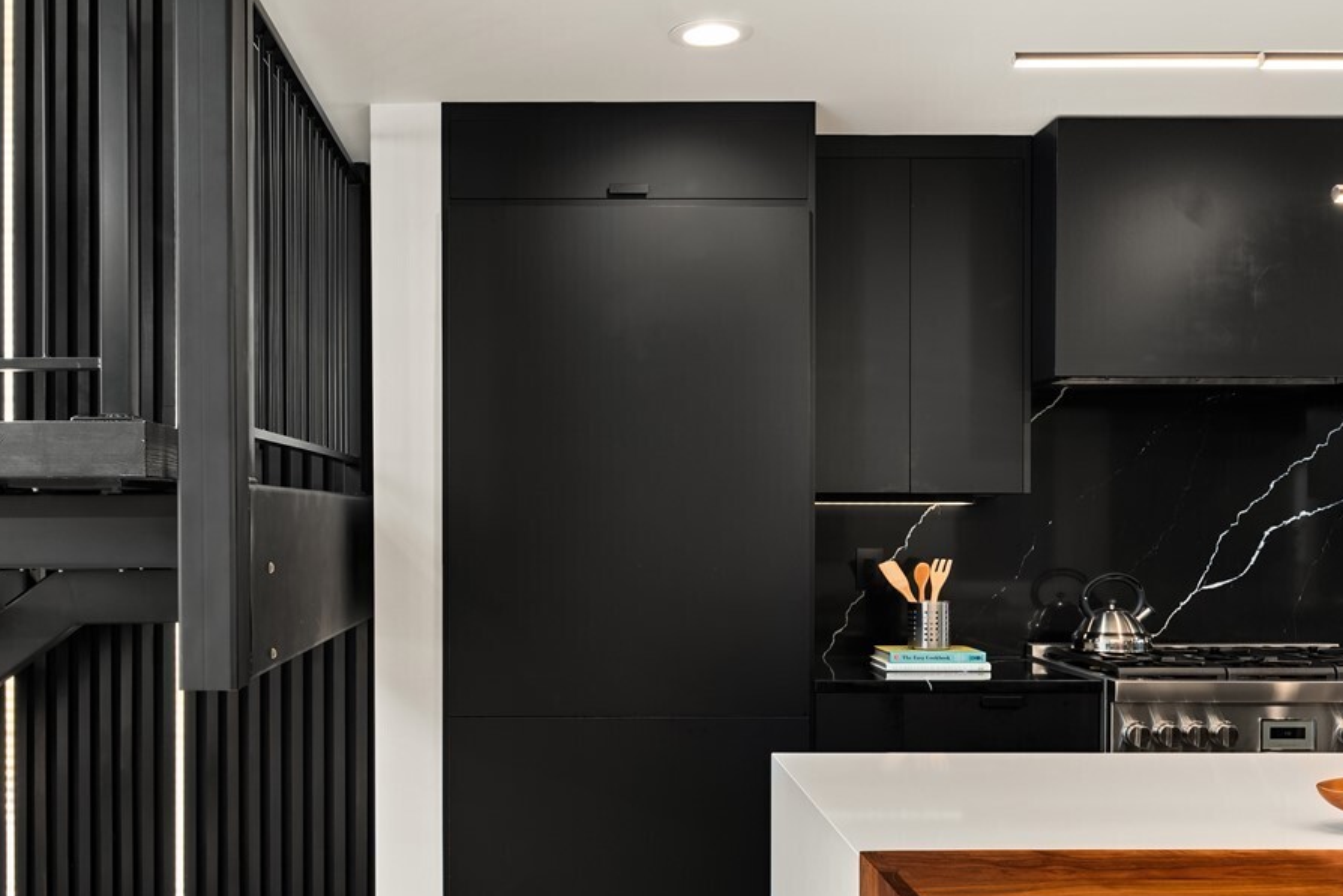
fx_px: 1343
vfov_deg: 36.4
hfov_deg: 53.0
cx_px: 739
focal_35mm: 36
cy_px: 624
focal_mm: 19
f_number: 7.1
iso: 100
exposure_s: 1/1.67
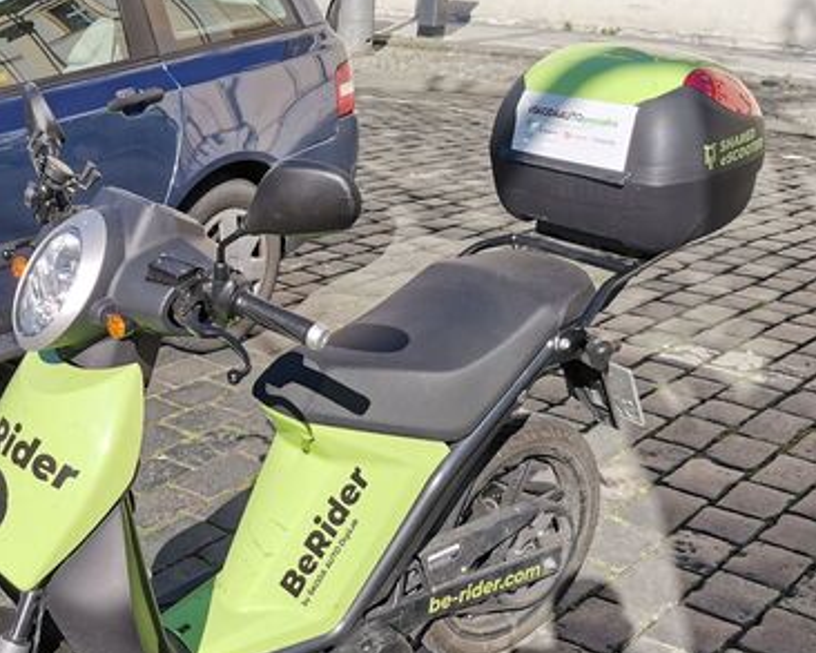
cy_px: 535
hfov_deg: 35.6
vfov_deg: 29.0
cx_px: 176
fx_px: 1232
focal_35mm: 51
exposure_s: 1/2688
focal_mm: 4.66
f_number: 1.4
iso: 50
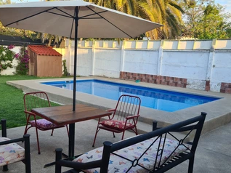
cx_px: 102
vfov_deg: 39.5
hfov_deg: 51.3
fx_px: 240
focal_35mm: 36
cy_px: 98
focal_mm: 5.4
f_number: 1.8
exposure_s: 1/364
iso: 50
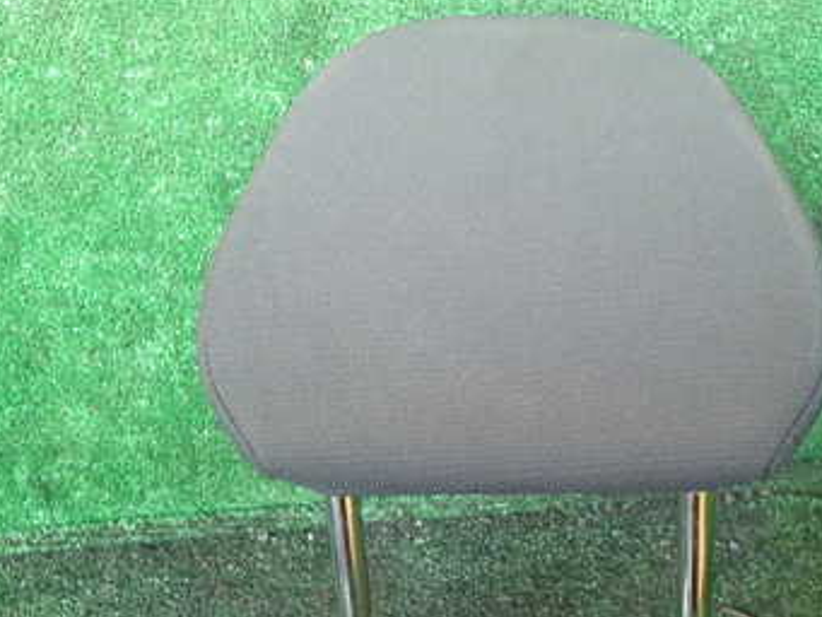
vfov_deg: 32.6
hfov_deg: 42.6
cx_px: 513
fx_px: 1045
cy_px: 407
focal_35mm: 44
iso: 200
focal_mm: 4.5
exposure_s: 1/50
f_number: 2
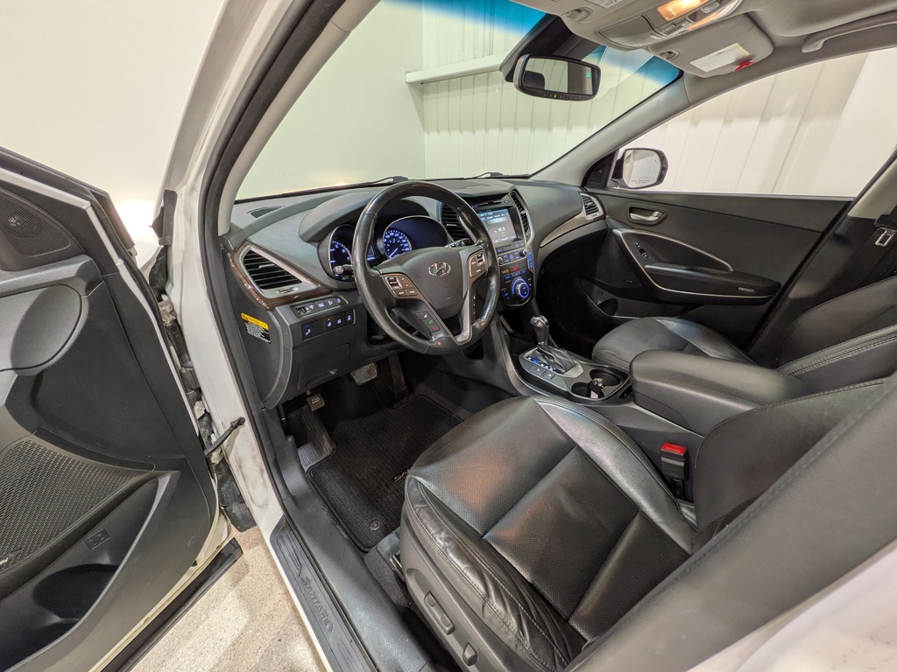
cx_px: 448
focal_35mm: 14
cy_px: 336
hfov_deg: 102.1
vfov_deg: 85.7
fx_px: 363
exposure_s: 1/33.3
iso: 58
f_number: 2.2
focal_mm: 1.83
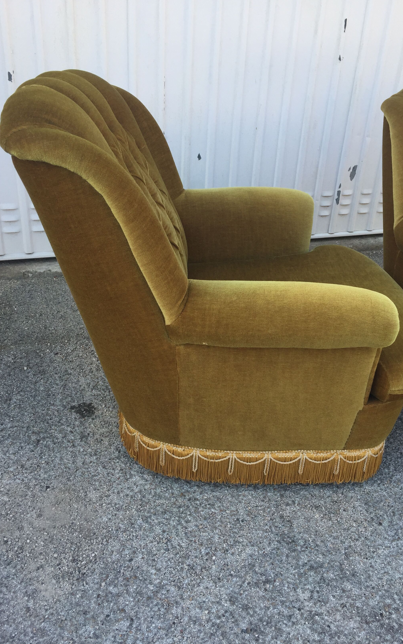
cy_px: 323
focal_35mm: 31
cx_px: 210
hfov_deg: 40.6
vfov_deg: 61.2
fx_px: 545
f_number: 2.2
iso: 32
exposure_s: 1/291
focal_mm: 4.15
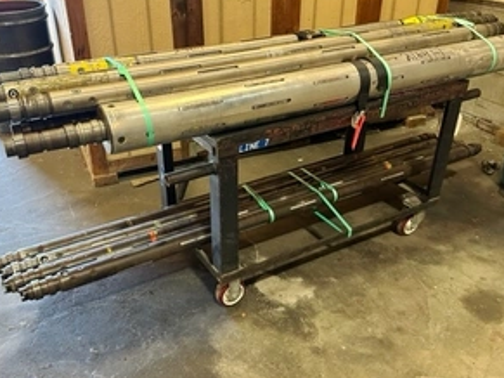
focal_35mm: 33
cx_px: 227
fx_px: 480
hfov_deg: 55.3
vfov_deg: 42.9
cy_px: 192
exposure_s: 1/60
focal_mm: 6.86
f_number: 1.78
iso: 640
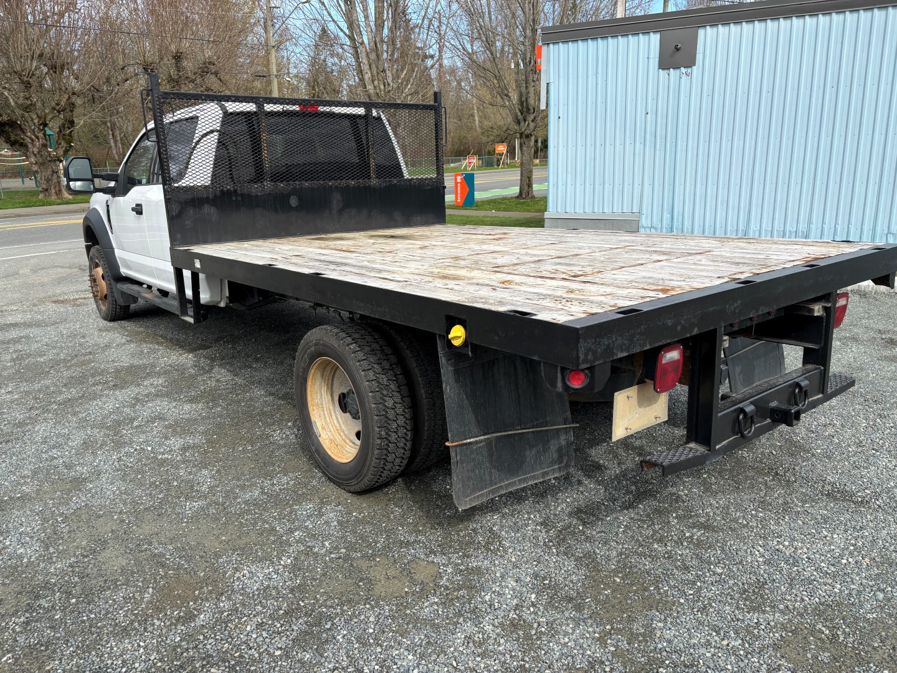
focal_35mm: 26
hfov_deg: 67.3
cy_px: 336
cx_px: 448
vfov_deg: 53.1
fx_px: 674
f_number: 1.6
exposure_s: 1/1695
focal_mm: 5.96
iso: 50
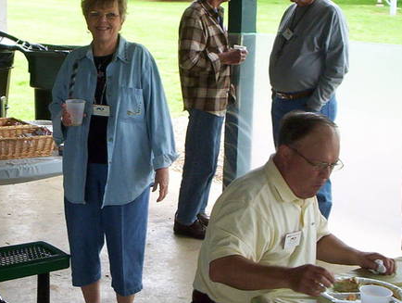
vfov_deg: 20.8
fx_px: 826
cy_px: 127
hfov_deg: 26.6
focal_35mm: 71
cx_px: 57
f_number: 4.5
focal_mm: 4.99
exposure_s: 1/81.9
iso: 100
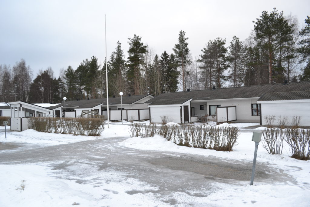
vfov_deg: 47.9
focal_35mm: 27
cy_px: 104
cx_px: 155
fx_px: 233
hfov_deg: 67.4
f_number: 5
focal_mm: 18
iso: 400
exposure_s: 1/100
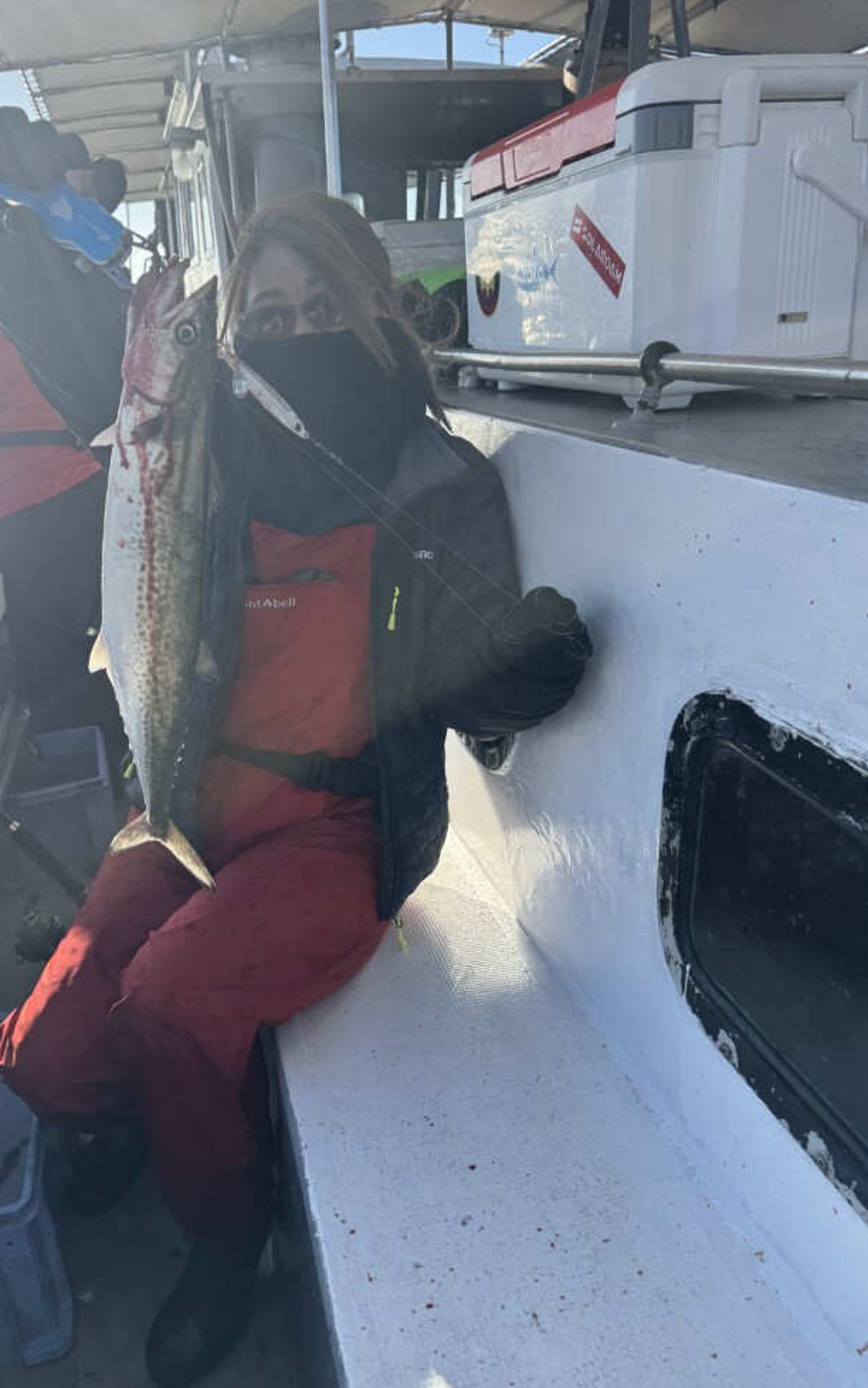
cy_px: 693
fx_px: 983
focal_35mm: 26
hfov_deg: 47.5
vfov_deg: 70.4
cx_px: 366
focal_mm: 6.76
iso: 80
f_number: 1.78
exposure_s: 1/2174
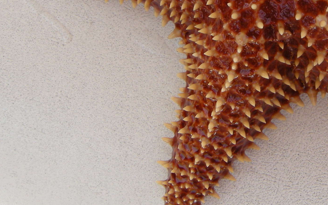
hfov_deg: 21.5
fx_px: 840
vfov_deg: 13.6
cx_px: 309
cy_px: -27
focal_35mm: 94
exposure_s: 1/125
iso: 64
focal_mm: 7.5
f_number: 4.8
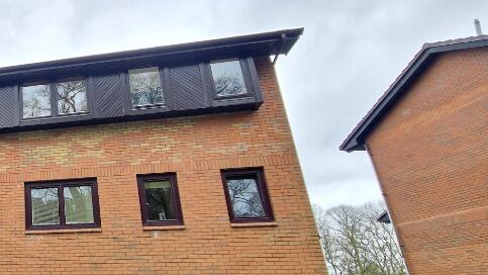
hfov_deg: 50.0
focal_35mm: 30
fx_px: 388
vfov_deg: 39.0
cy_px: 141
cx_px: -16
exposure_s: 1/50
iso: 80
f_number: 2.2
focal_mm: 2.2
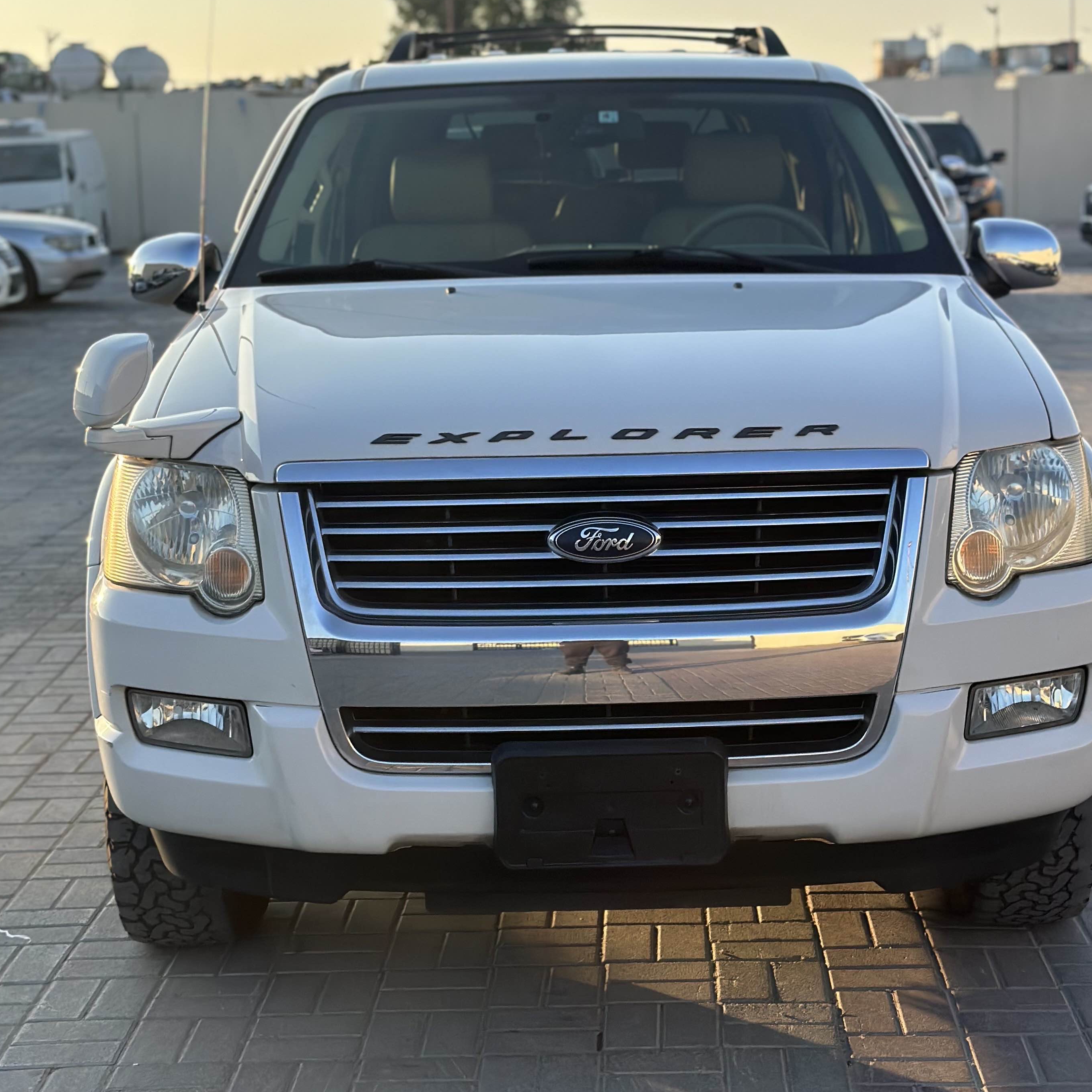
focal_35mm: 63
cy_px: 458
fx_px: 2248
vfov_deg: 27.3
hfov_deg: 27.3
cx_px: 598
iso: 80
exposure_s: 1/2976
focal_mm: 6.86
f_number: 1.78
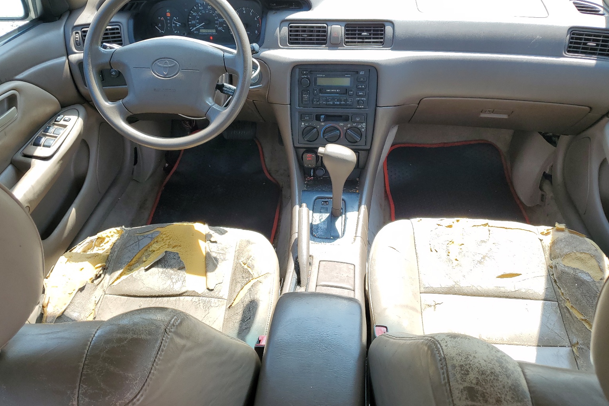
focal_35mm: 28
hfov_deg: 65.5
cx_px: 307
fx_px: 474
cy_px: 192
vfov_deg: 46.4
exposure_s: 1/417
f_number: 1.5
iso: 50
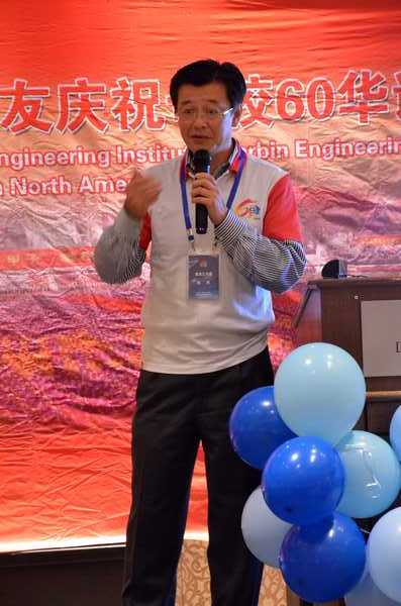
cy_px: 303
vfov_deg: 13.1
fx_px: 2645
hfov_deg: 8.7
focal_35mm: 158
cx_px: 200
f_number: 8
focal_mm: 105
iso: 6400
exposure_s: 1/13
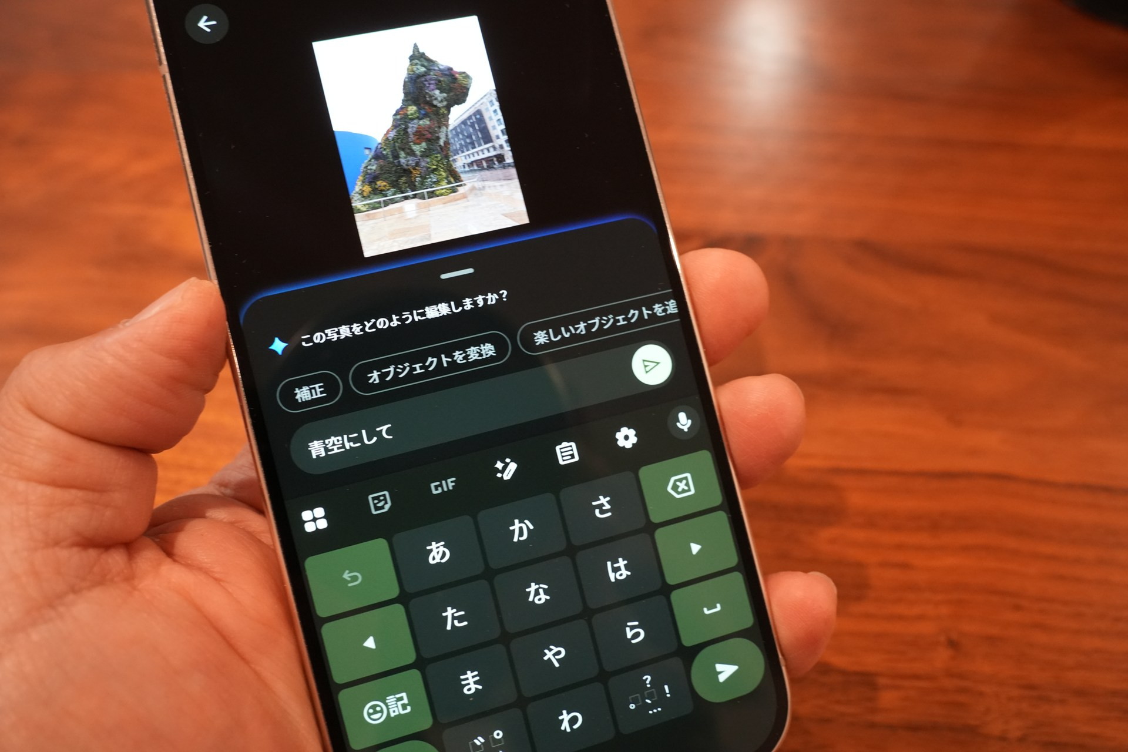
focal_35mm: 28
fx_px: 877
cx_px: 564
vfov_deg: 46.4
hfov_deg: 65.5
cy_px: 376
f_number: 9
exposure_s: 1/20
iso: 4000
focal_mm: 28
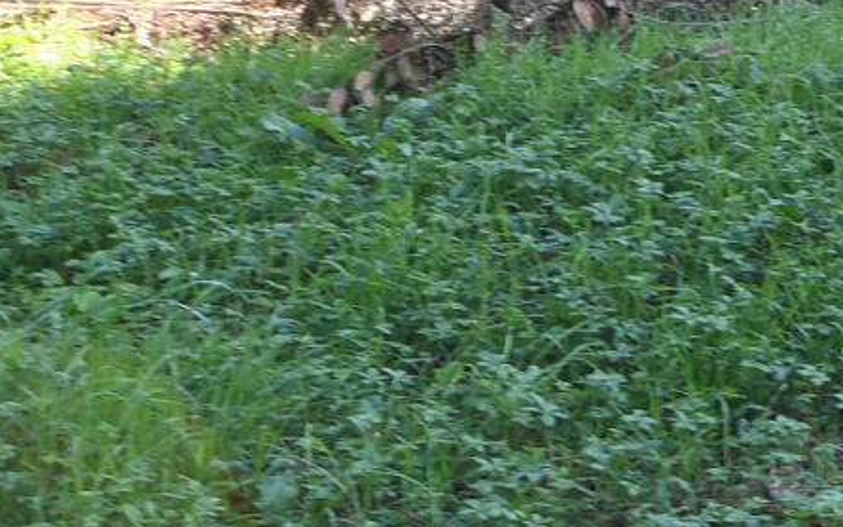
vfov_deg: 12.9
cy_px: -541
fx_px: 2021
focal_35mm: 88
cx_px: 1373
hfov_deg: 19.5
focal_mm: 10
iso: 125
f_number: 7.1
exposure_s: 1/50
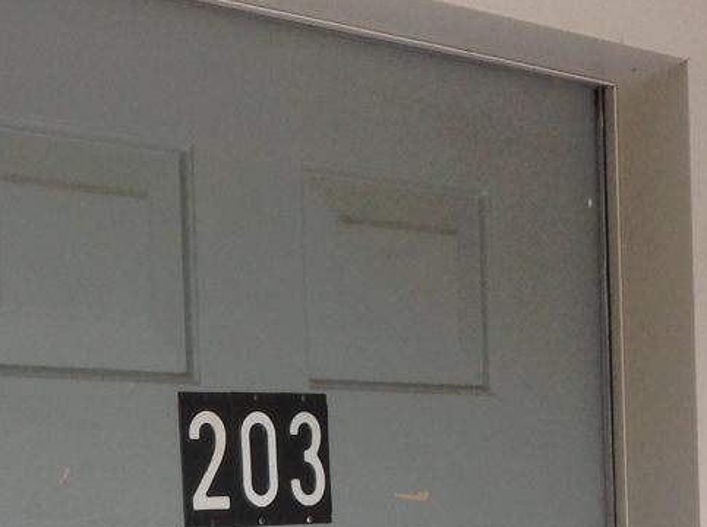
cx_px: 81
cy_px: 612
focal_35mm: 94
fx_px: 1916
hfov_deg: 20.5
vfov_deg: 15.2
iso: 64
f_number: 2.4
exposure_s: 1/60
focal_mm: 4.28
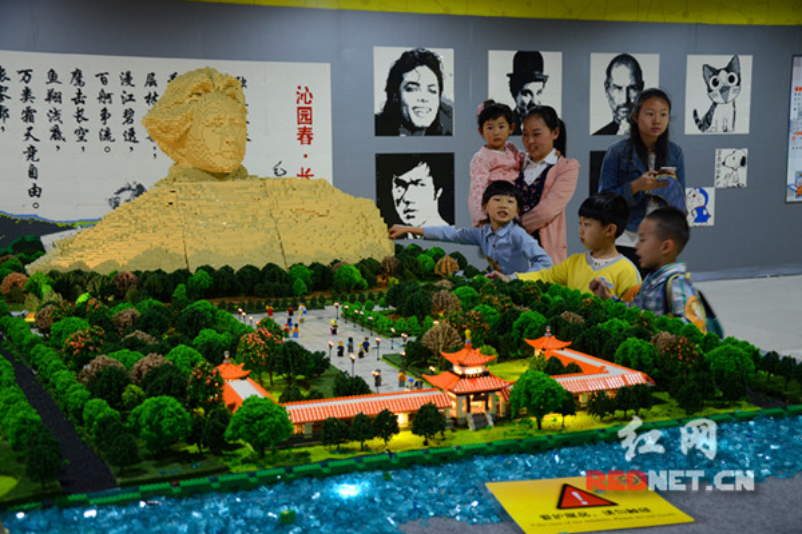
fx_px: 1002
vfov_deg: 29.9
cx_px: 401
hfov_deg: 43.6
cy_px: 267
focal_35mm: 45
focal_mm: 30
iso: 640
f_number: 4.2
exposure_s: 1/30
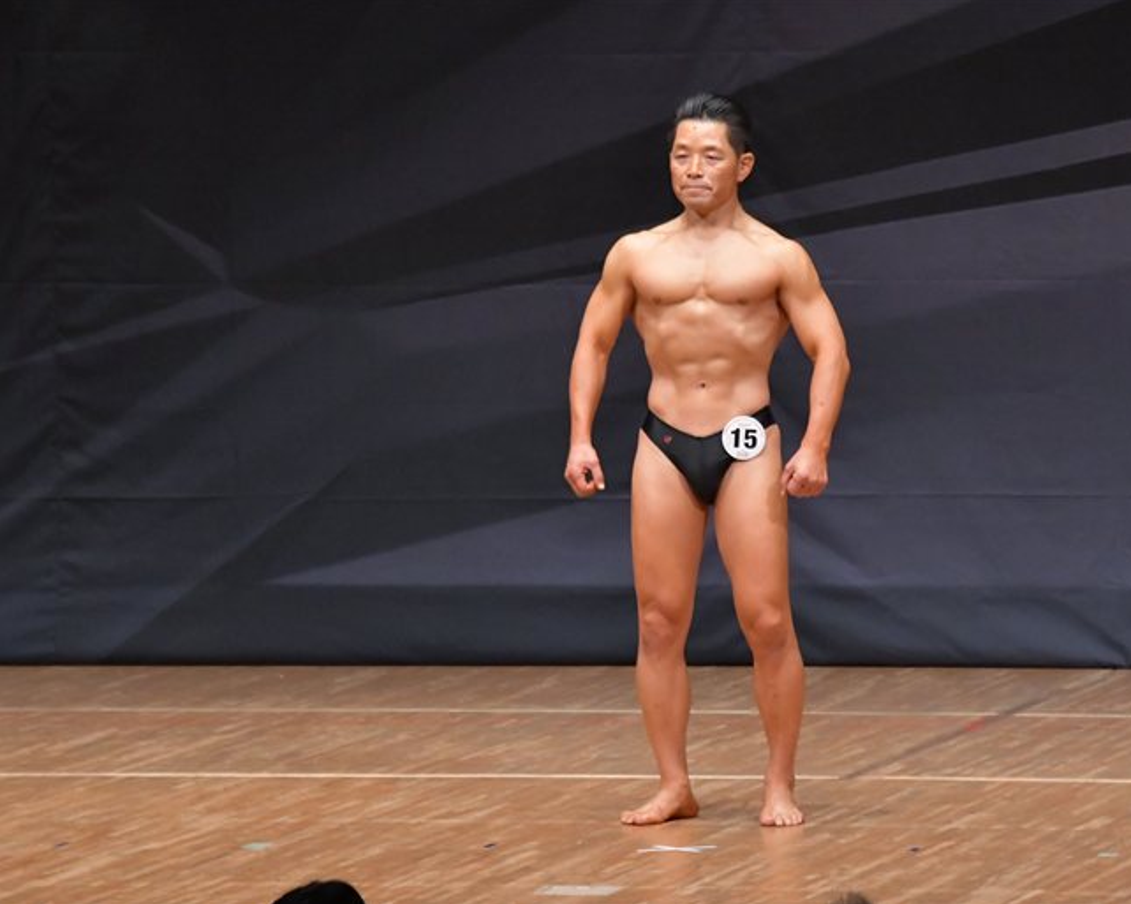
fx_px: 10238
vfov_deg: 5.1
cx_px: 653
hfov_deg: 6.3
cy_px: 453
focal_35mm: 306
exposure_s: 1/400
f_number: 5.6
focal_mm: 180
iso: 6400
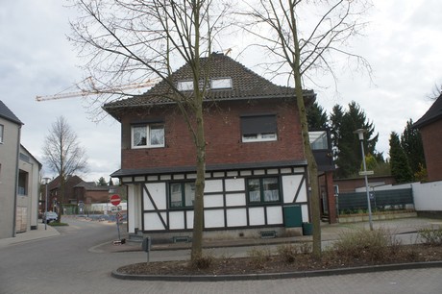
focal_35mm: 27
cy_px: 147
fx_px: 331
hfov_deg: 67.4
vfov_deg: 47.9
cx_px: 221
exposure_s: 1/250
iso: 200
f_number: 7.1
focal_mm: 18
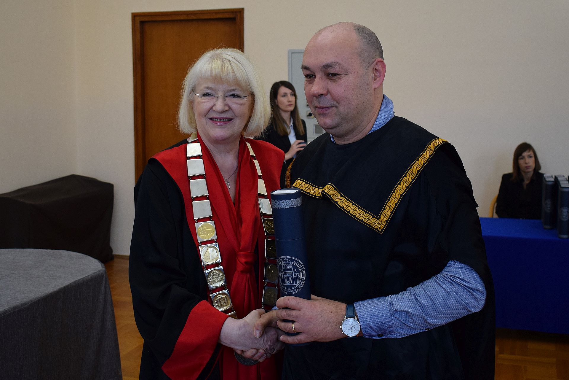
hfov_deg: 53.1
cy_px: 190
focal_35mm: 36
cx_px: 284
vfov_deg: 36.9
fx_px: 569
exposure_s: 1/60
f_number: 4
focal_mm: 24
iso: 500
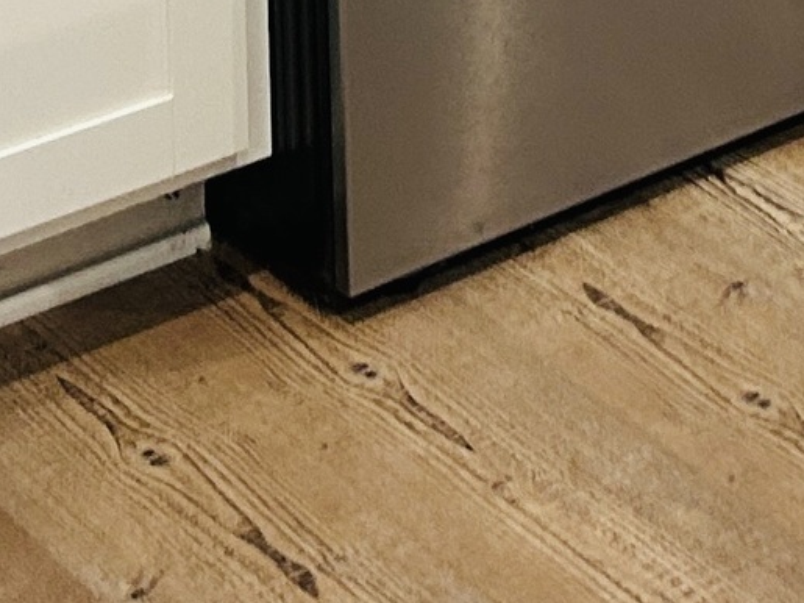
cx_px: 1023
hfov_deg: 12.4
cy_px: -1015
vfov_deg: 8.5
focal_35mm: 155
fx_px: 3599
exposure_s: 1/60
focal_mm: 5.7
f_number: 1.5
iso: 160
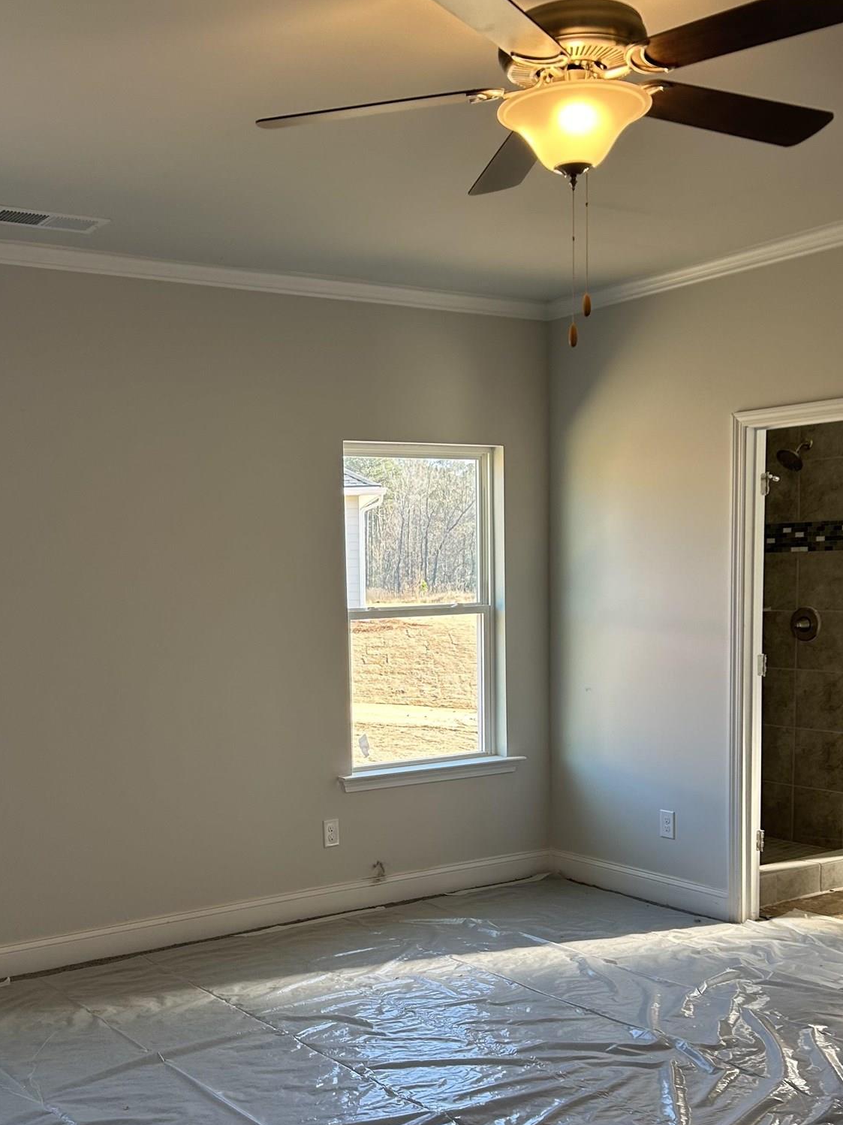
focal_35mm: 40
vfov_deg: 46.4
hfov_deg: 35.7
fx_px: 1299
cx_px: 297
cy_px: 707
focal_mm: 5.7
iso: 64
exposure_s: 1/132
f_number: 1.5
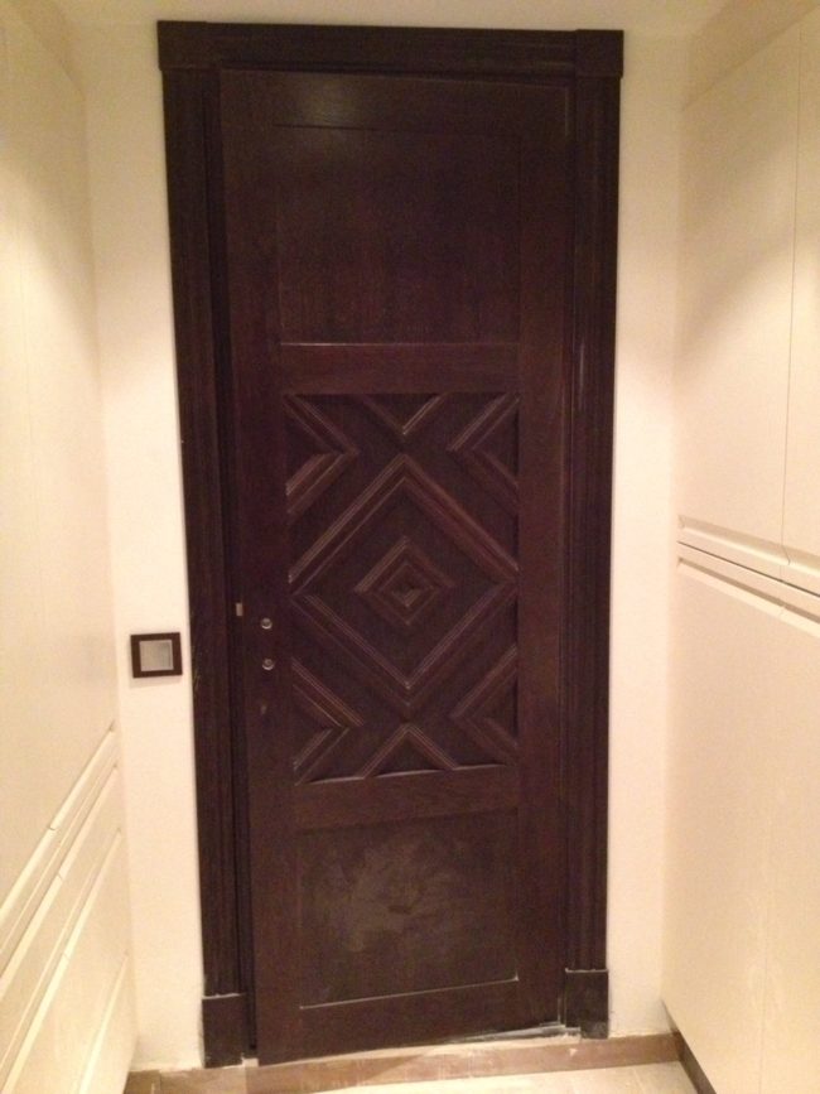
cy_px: 547
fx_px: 1106
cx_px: 410
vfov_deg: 52.6
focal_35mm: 35
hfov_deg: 40.7
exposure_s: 1/15
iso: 800
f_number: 2.4
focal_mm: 4.28
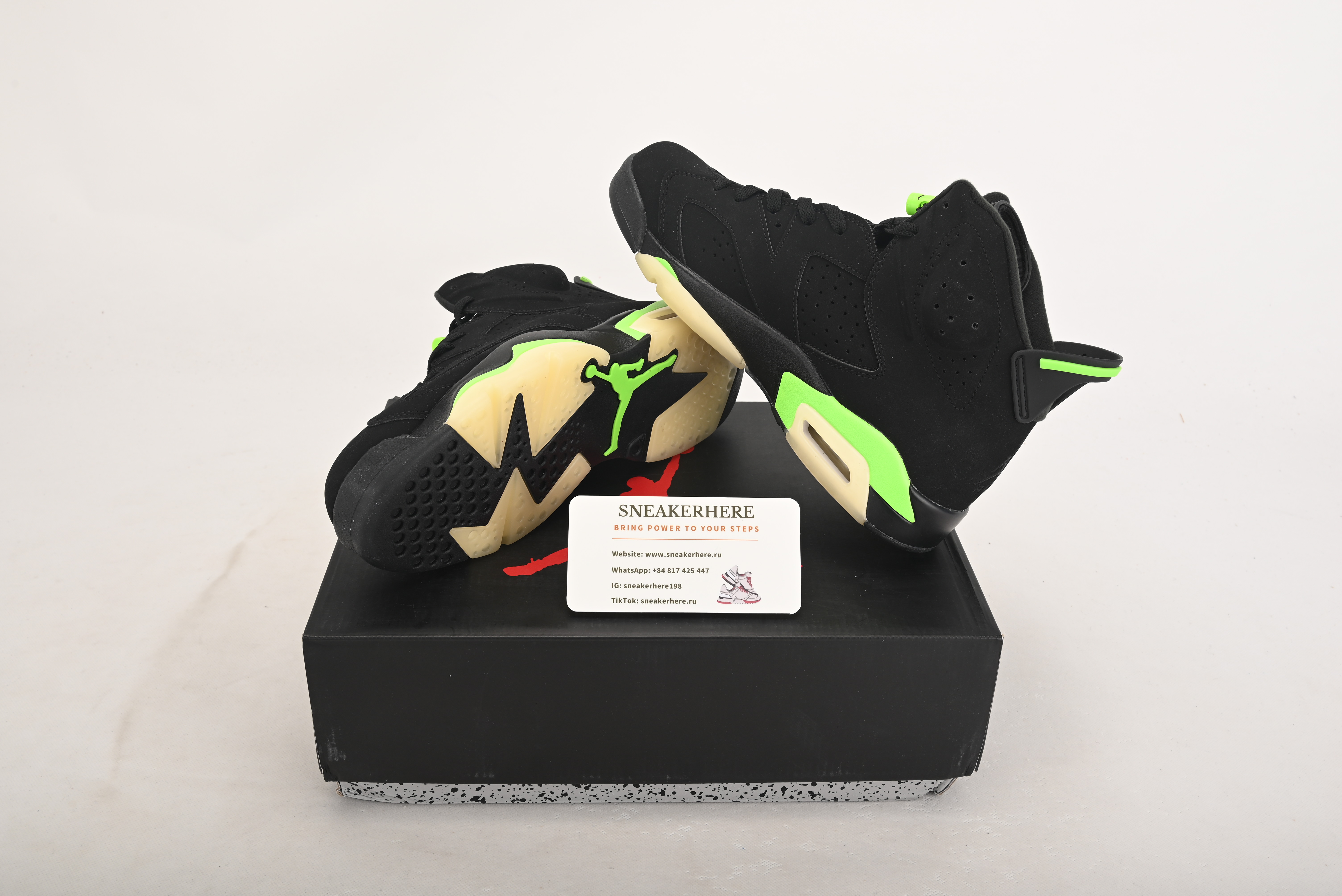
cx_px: 671
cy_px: 448
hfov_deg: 58.7
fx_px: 1193
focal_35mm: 32
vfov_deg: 41.1
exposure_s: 1/200
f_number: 11
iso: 100
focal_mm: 32
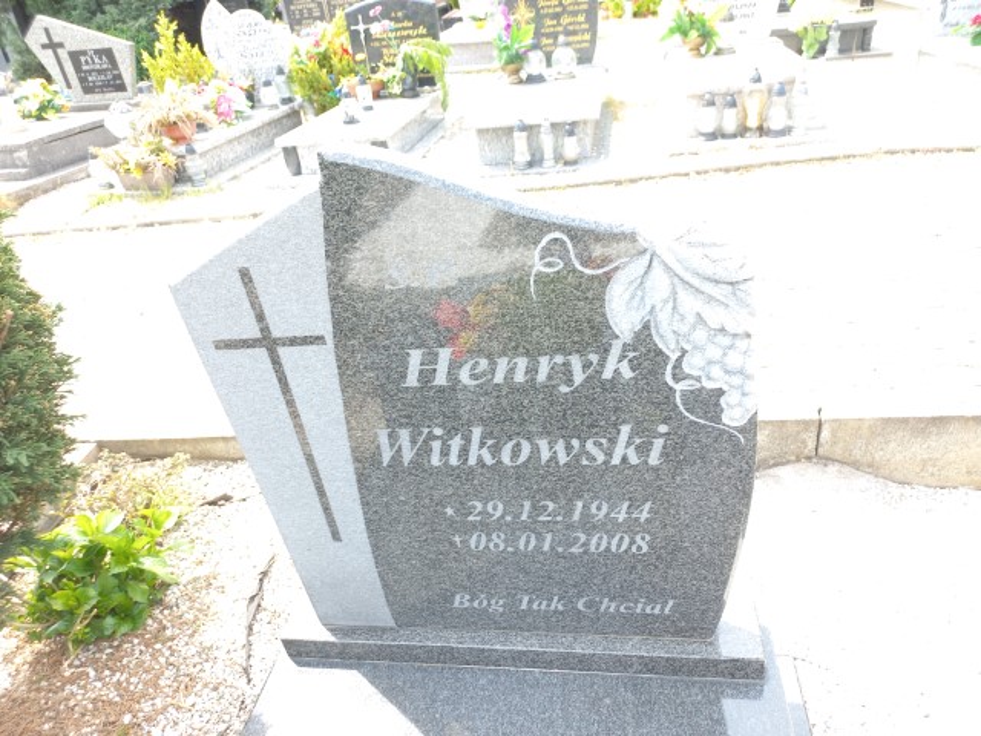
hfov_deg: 69.4
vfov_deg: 54.9
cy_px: 368
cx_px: 490
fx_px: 708
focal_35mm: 25
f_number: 1.8
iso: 40
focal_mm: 4.6
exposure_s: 1/100
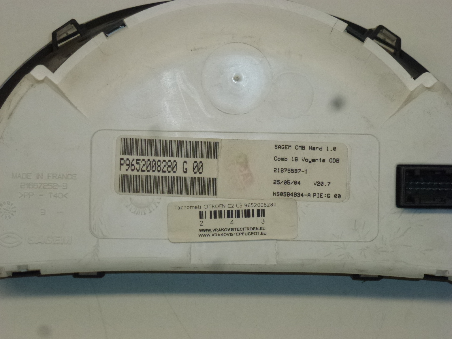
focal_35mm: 113
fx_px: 1476
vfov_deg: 13.1
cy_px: 170
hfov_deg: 17.4
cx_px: 226
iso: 400
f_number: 5.1
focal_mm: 20.2
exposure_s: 1/250
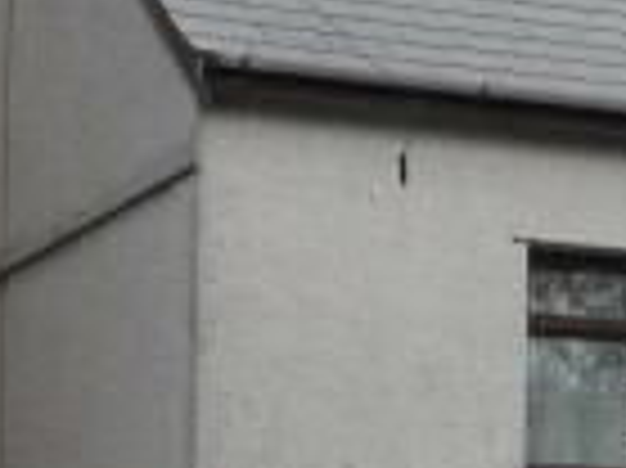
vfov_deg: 9.2
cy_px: 583
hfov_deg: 12.4
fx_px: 2873
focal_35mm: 159
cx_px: 383
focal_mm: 19
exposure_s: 1/320
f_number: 7.1
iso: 200
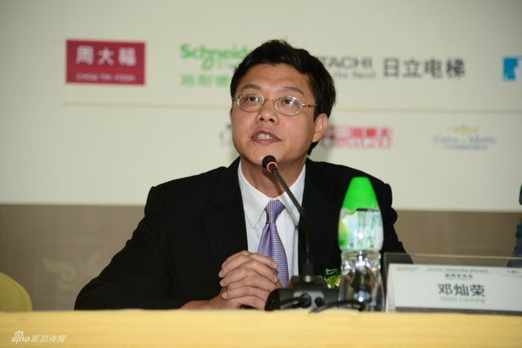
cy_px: 174
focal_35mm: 120
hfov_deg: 17.1
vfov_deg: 11.4
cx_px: 261
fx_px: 1740
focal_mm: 120
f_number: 4
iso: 400
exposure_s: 1/250
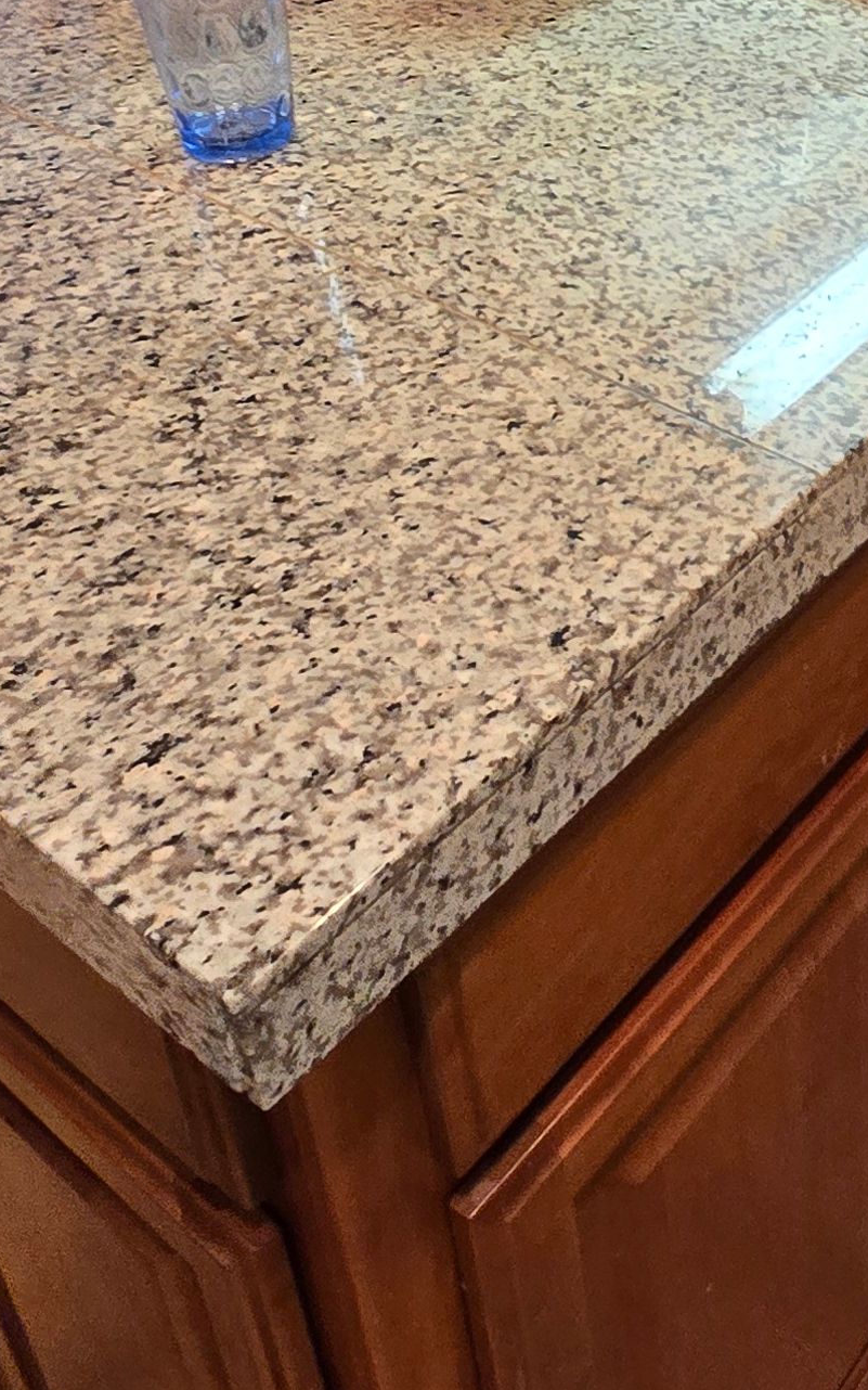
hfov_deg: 28.4
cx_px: 824
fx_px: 1628
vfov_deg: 42.3
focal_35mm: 43
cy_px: 133
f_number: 2.2
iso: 250
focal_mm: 2.2
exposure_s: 1/60
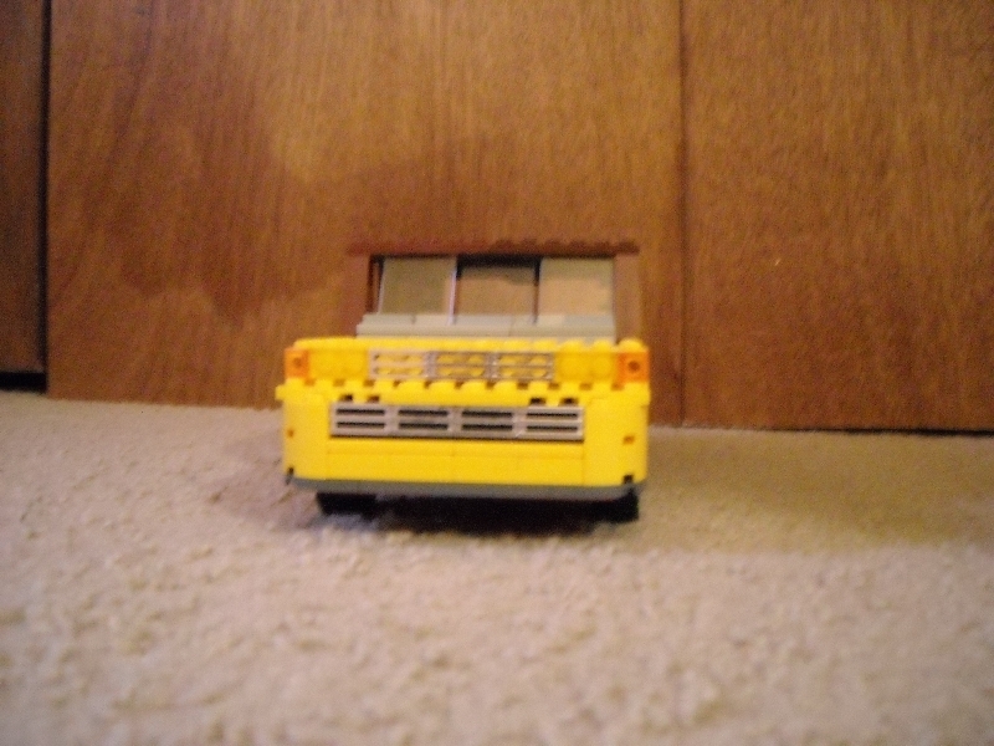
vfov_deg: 40.7
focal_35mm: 35
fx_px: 1005
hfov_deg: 52.6
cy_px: 373
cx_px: 497
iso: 800
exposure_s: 1/2.5
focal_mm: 5.7
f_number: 2.8
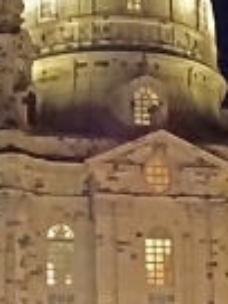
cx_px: 69
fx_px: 957
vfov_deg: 18.0
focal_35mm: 109
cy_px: 148
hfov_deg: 13.6
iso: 8000
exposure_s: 1/4
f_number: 4
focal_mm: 6.37
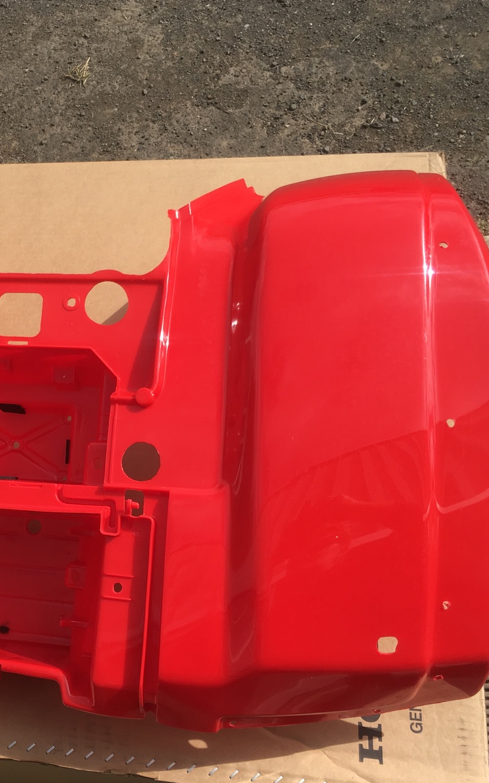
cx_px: 45
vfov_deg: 47.2
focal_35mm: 42
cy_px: 384
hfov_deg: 29.2
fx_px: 895
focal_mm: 4.15
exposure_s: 1/1148
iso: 25
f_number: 2.2
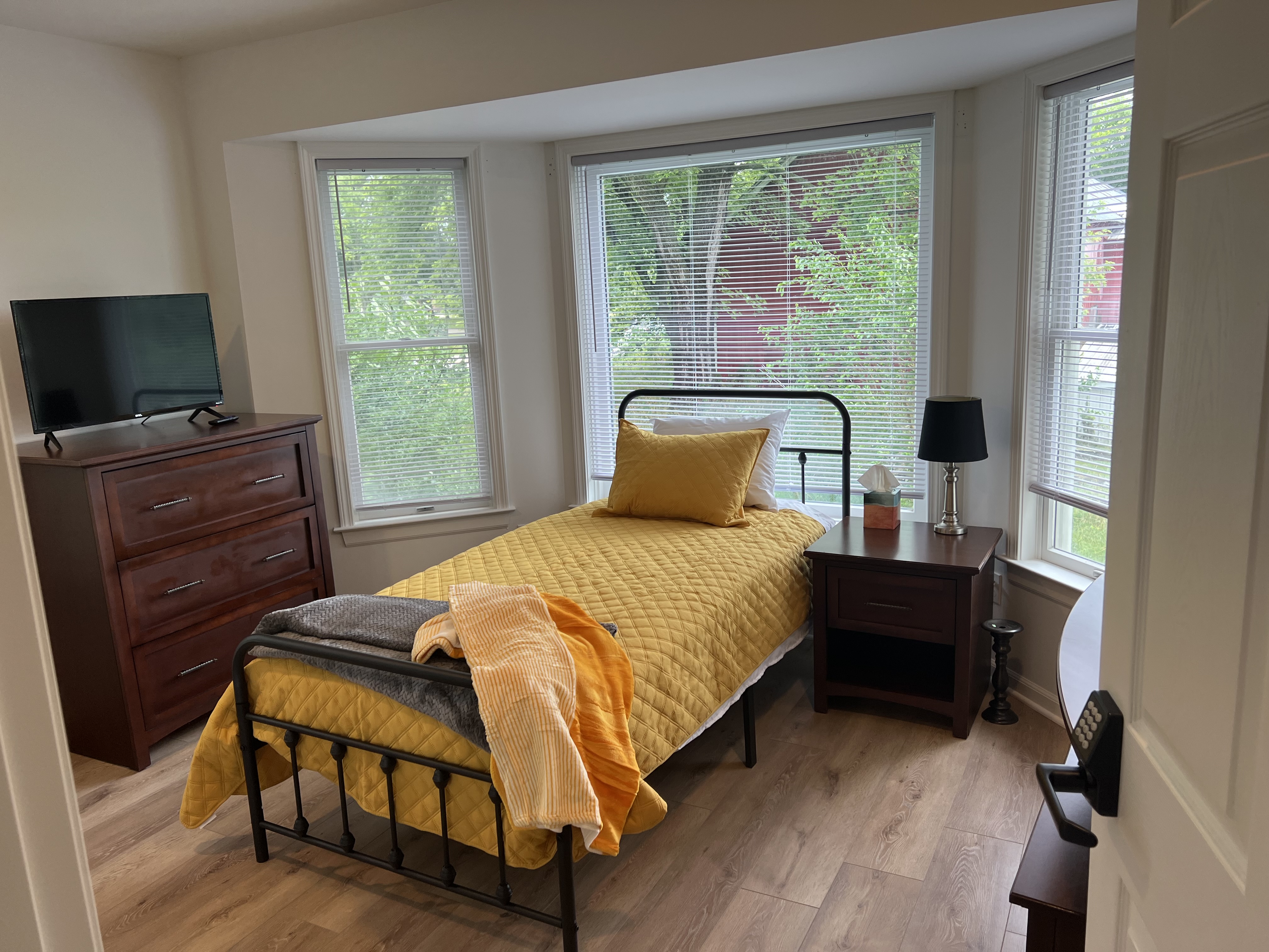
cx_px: 634
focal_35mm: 26
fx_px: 953
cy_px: 476
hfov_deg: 67.3
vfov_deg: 53.1
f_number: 1.5
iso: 50
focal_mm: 5.7
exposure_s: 1/120
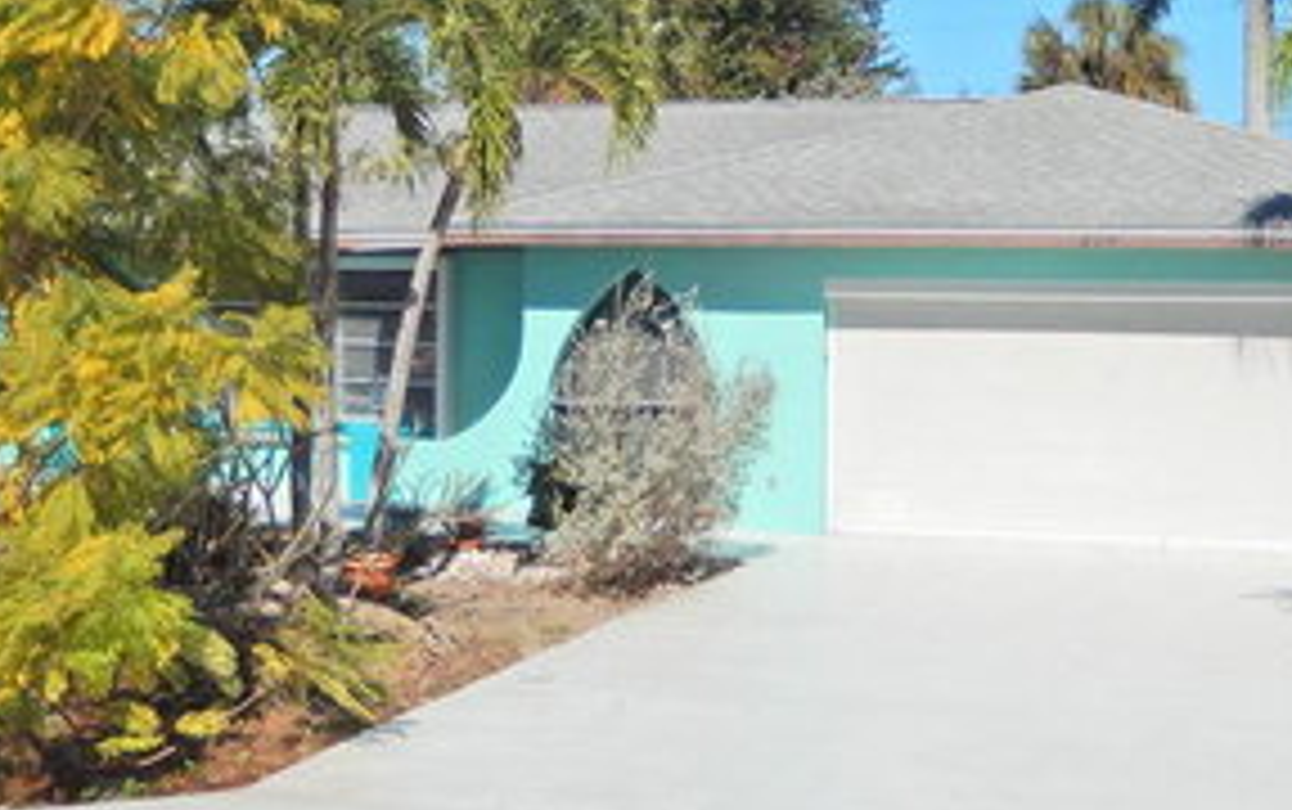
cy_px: 68
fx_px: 2397
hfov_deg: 30.2
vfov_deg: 18.8
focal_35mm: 68
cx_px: 626
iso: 125
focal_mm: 6.5
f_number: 8
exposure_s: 1/400
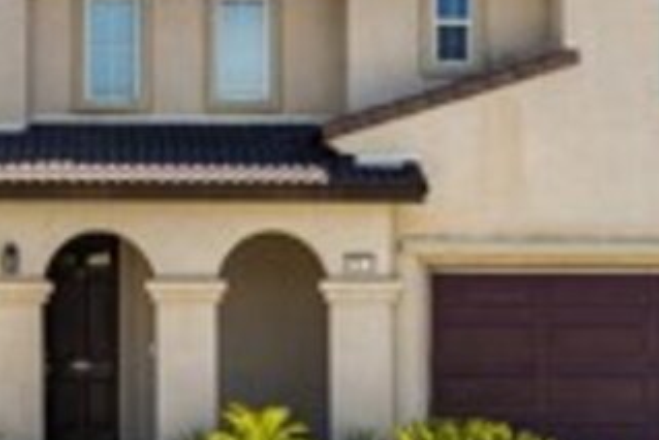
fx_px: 1447
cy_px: 207
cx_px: 239
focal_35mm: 79
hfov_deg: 25.6
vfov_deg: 17.3
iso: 125
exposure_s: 1/160
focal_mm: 30
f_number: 13
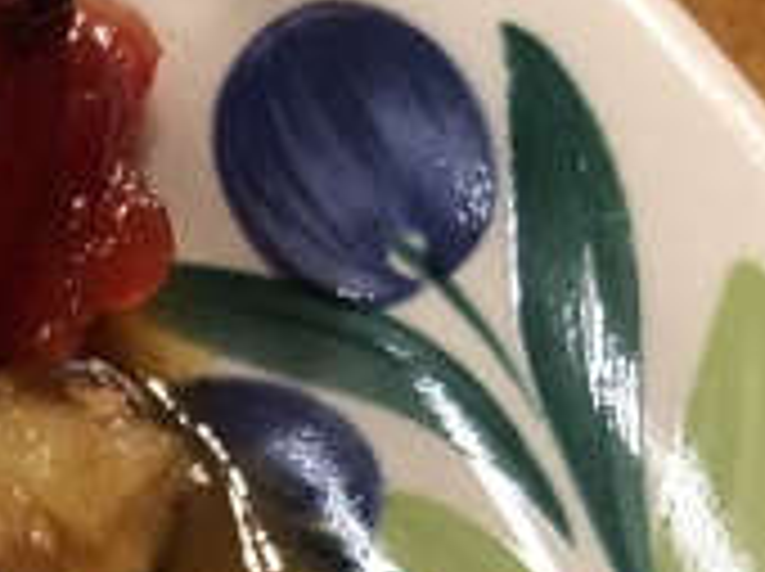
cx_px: -209
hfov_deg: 17.6
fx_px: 2317
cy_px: 741
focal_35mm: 105
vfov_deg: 13.6
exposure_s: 1/15
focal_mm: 3.99
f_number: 1.8
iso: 100
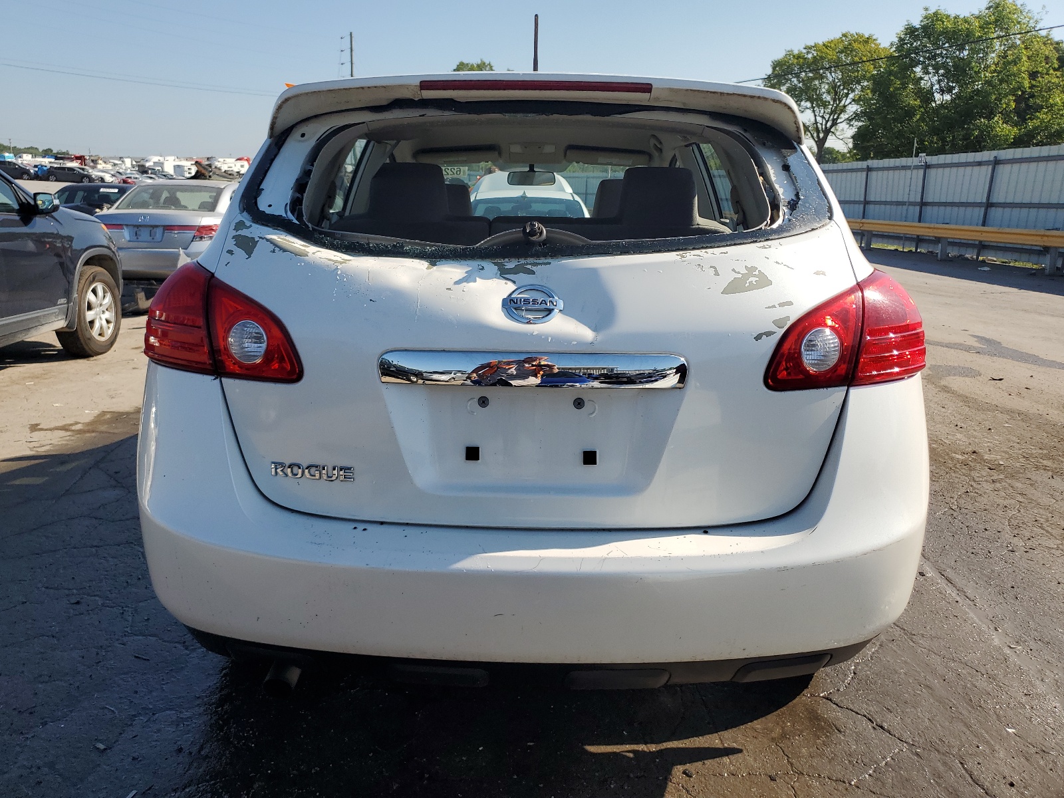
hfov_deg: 67.3
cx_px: 532
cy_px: 399
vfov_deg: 53.1
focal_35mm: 26
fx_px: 799
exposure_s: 1/3333
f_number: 1.5
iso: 50
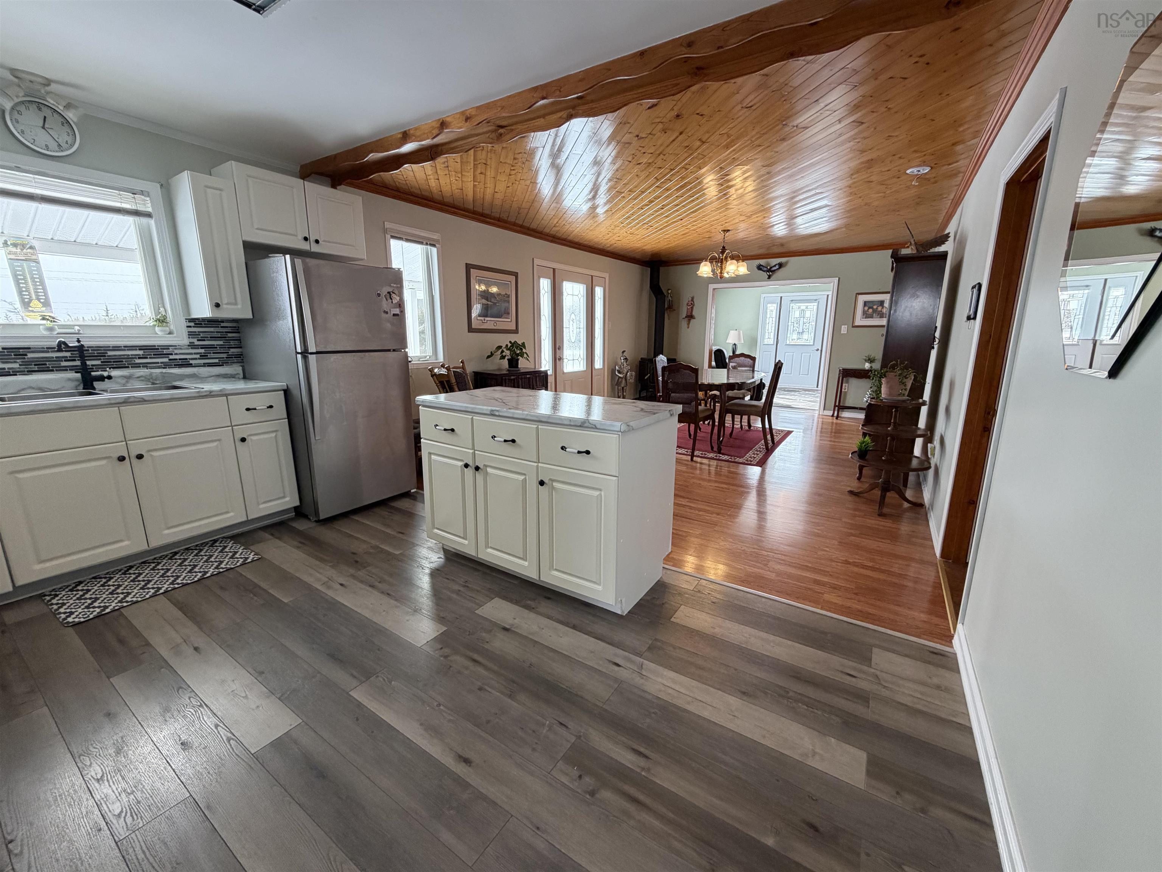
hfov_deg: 102.1
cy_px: 436
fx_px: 470
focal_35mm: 14
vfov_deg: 85.7
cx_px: 581
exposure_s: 1/60
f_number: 2.2
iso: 200
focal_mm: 2.22
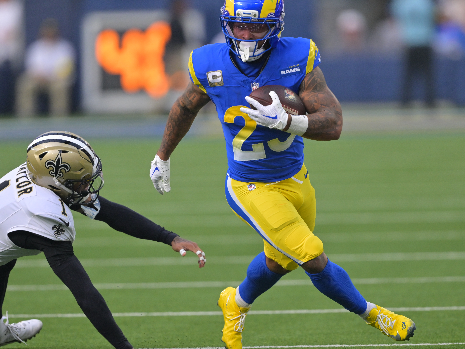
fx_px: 9537
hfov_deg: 2.8
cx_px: 262
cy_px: 165
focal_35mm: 710
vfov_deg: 2.1
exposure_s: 1/4000
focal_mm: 400
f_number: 2.8
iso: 900
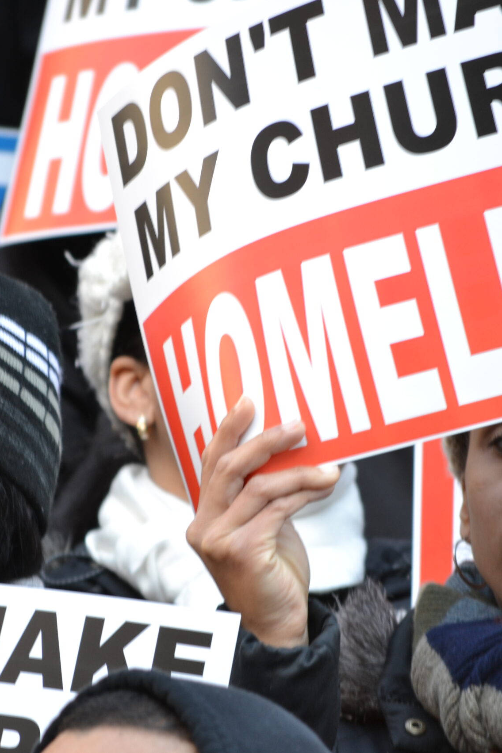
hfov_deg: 3.0
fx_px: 9435
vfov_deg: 4.6
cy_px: 376
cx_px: 222
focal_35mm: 451
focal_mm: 200
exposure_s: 1/50
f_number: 6.3
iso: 200
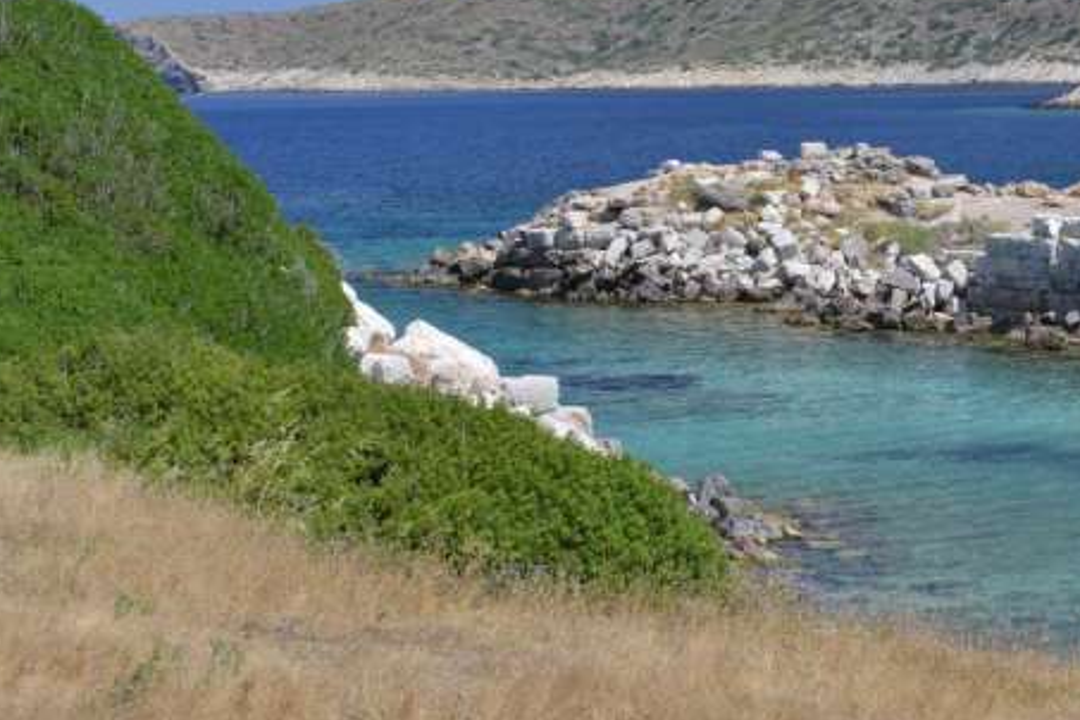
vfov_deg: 13.8
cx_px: 801
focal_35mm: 99
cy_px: 257
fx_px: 2970
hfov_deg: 20.5
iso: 100
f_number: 7.1
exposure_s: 1/125
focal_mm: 56
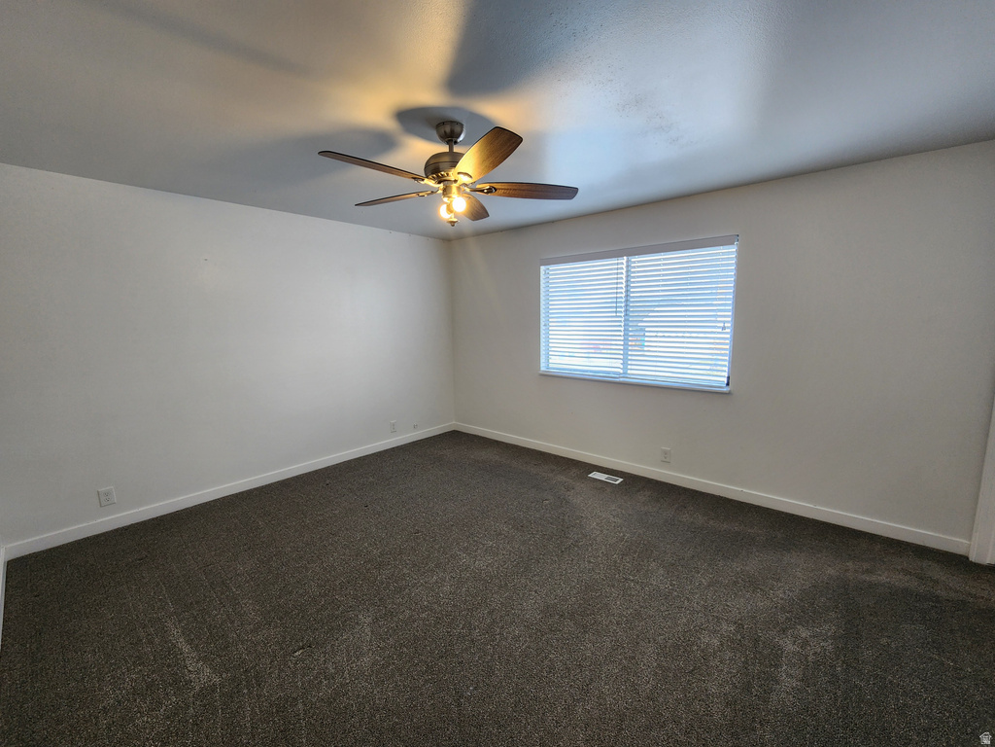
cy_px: 374
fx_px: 374
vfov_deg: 89.9
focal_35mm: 13
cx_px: 498
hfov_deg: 106.2
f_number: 2.2
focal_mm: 2.2
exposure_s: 1/60
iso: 125
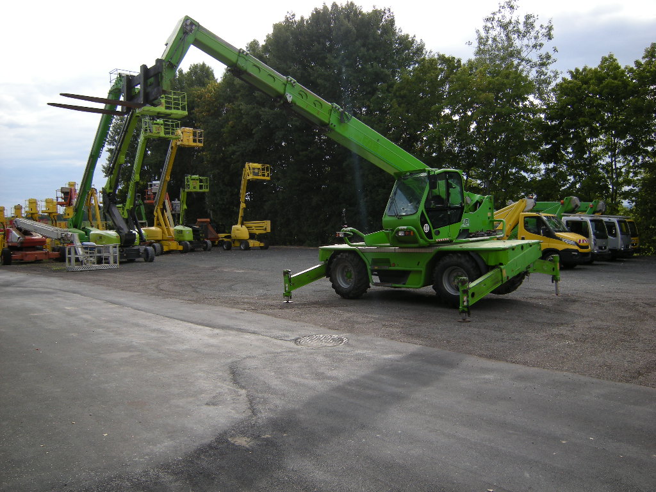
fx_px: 531
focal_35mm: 28
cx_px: 328
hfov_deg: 63.4
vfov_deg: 49.7
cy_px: 246
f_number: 2.8
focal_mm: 4.7
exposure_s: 1/494
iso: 64
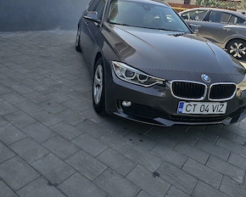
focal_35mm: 31
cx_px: 126
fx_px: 226
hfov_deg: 57.2
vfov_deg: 44.0
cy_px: 30
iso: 10
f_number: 1.7
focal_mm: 6.3
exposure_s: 1/476
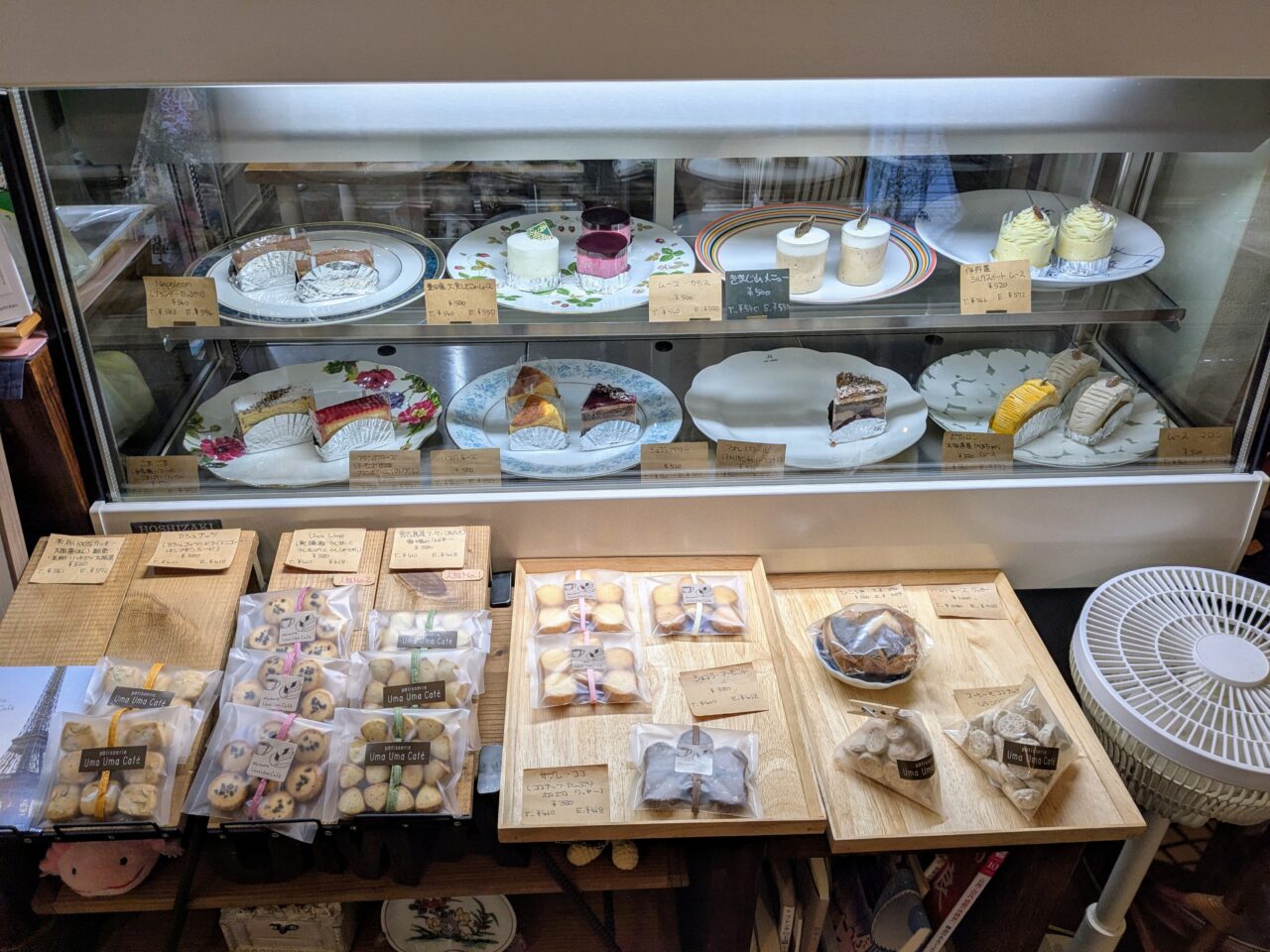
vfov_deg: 51.4
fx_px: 991
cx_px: 635
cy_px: 476
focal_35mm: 27
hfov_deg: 65.3
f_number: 1.73
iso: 61
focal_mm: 4.38
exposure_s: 1/60
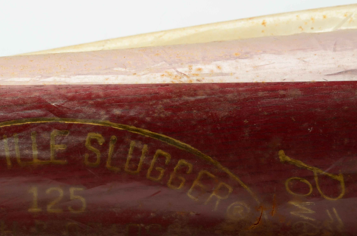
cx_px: 118
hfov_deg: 9.1
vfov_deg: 6.1
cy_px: 157
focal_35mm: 226
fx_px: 2234
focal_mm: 105
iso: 200
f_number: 18
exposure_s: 1/160
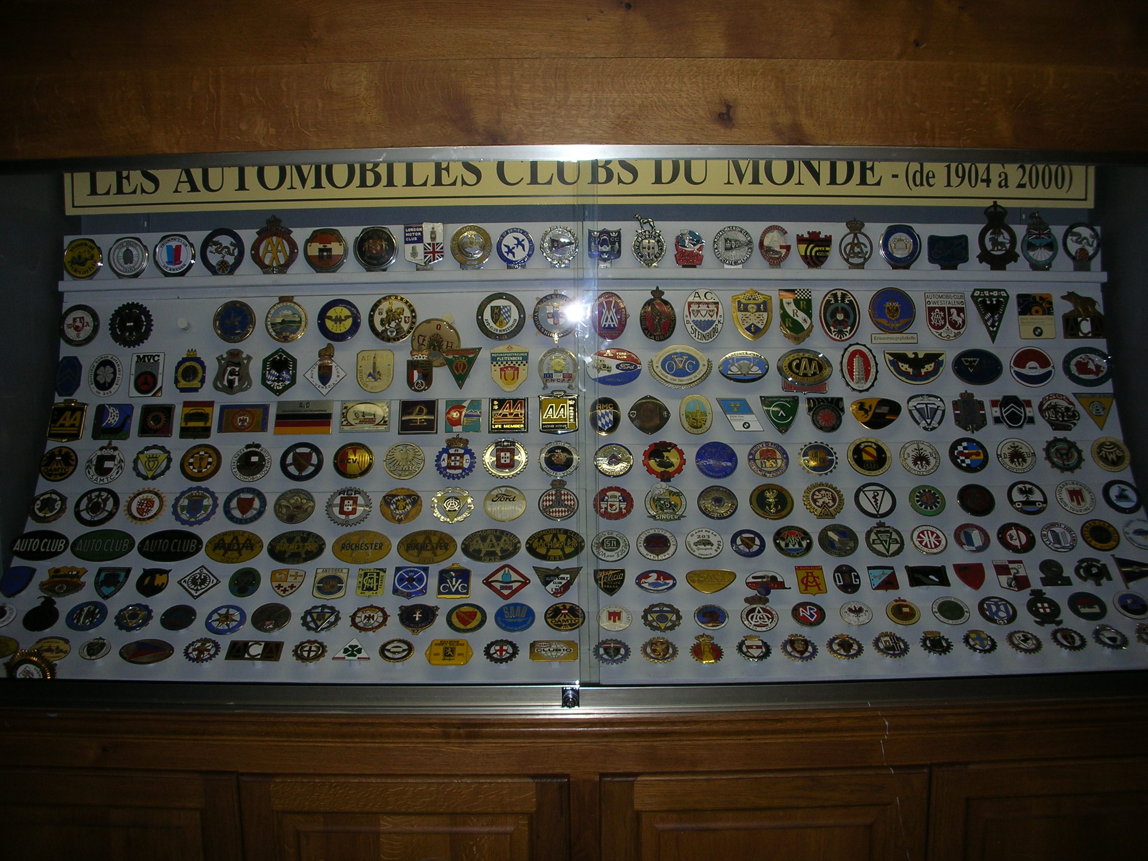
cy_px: 430
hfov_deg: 52.6
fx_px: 1161
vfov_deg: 40.7
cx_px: 574
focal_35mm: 35
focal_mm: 5.8
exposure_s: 1/60.1
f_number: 3
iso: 52
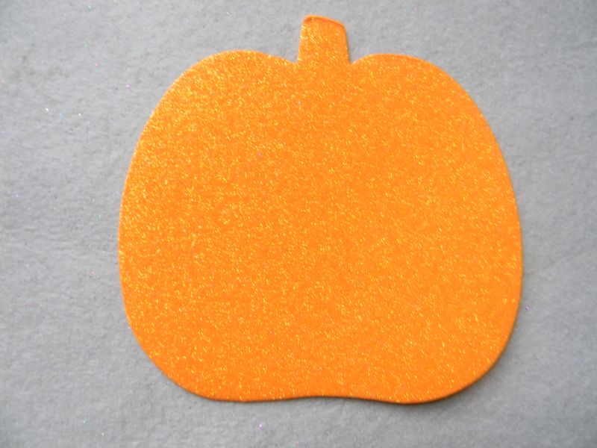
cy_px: 224
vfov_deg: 49.7
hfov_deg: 63.4
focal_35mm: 28
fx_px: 483
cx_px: 298
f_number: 3.5
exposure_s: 1/25
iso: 400
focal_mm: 5
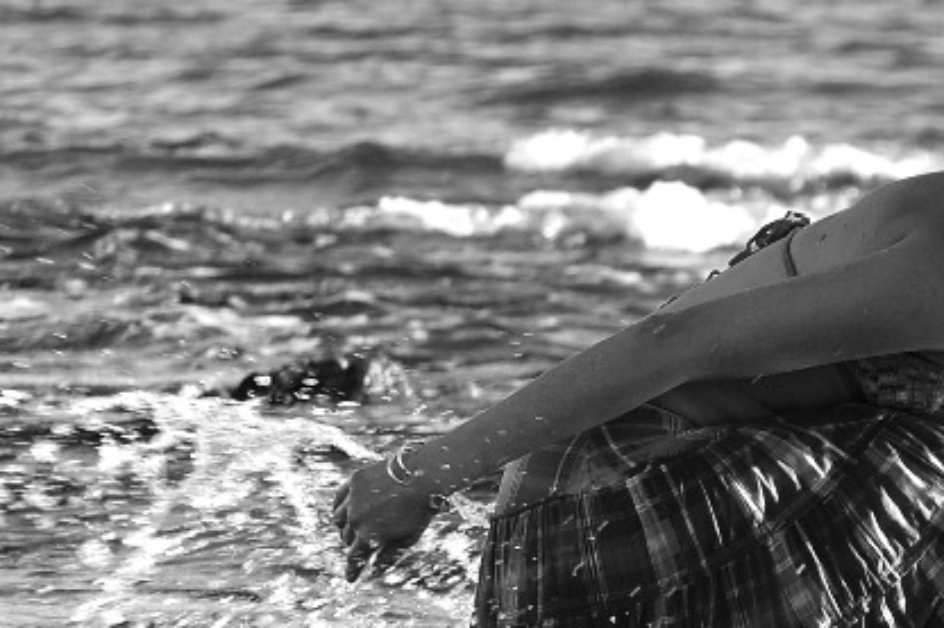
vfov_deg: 2.9
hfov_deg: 4.3
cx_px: 613
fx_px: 12475
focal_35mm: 476
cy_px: 468
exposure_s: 1/200
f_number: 13
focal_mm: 165
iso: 200
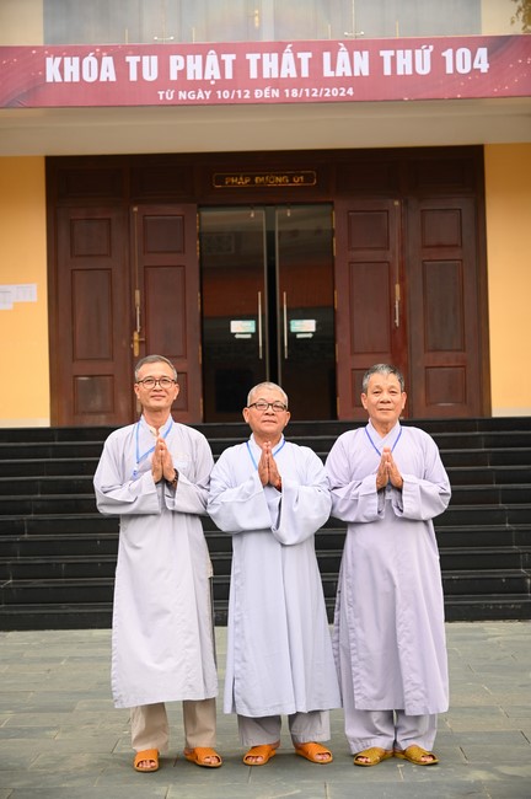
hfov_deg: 21.9
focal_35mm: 62
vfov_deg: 32.4
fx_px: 1375
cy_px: 400
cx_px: 266
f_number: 4
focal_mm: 62
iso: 320
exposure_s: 1/160
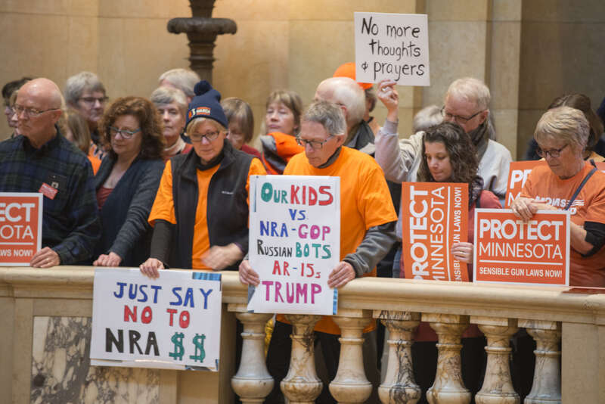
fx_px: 3362
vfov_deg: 6.9
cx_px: 302
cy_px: 202
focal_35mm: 200
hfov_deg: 10.3
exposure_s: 1/20
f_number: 4
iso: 1600
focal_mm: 200
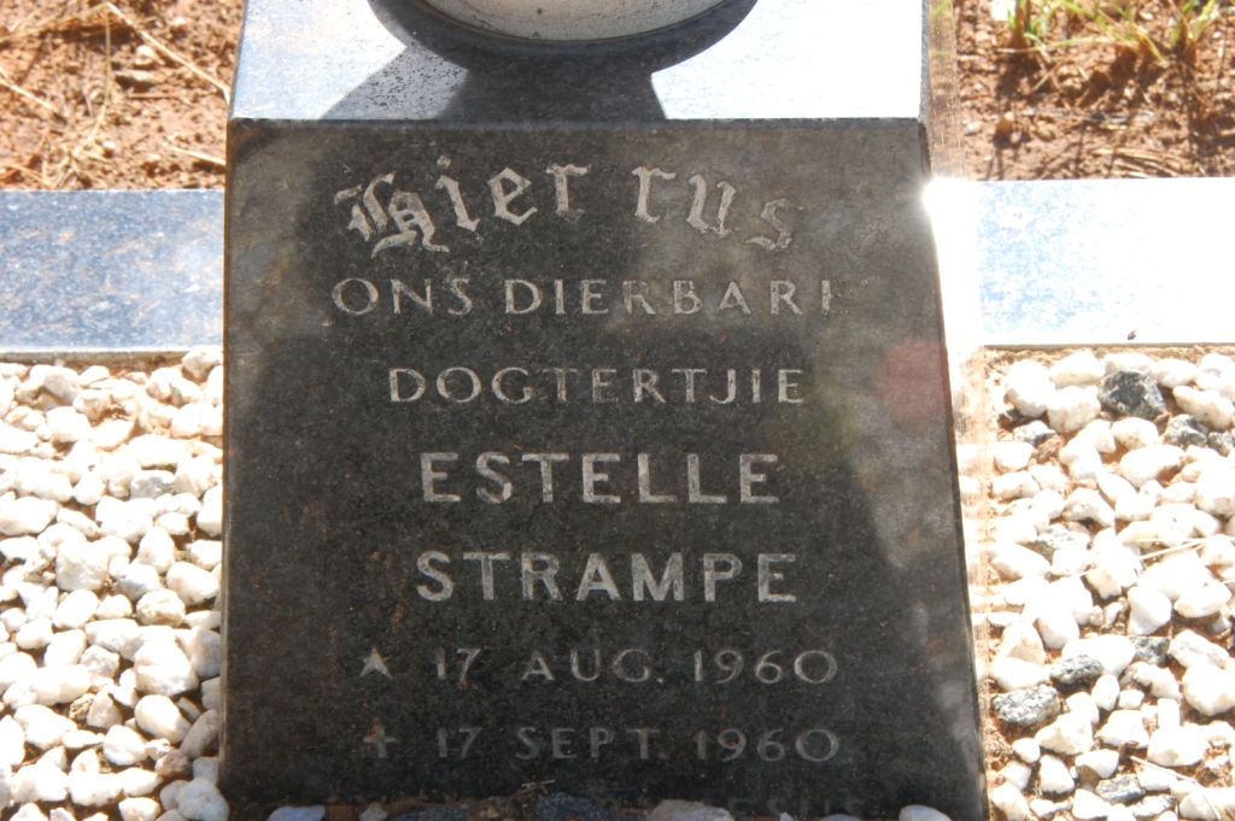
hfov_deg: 14.9
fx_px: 4730
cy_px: 410
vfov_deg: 9.9
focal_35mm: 138
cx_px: 618
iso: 450
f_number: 22
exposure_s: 1/30
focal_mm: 92
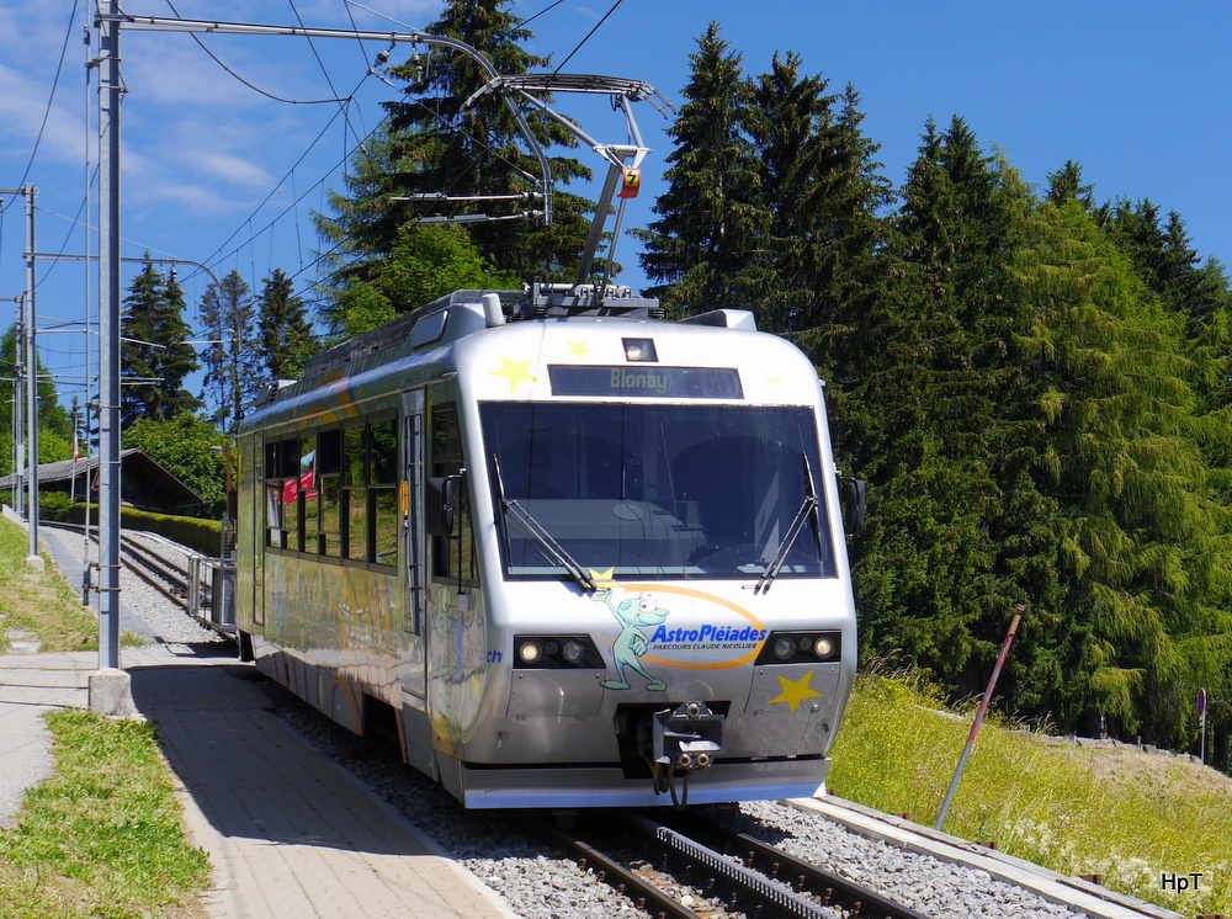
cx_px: 616
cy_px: 460
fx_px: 1989
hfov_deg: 34.4
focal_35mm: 56
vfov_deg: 26.0
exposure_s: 1/400
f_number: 9
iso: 160
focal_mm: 28
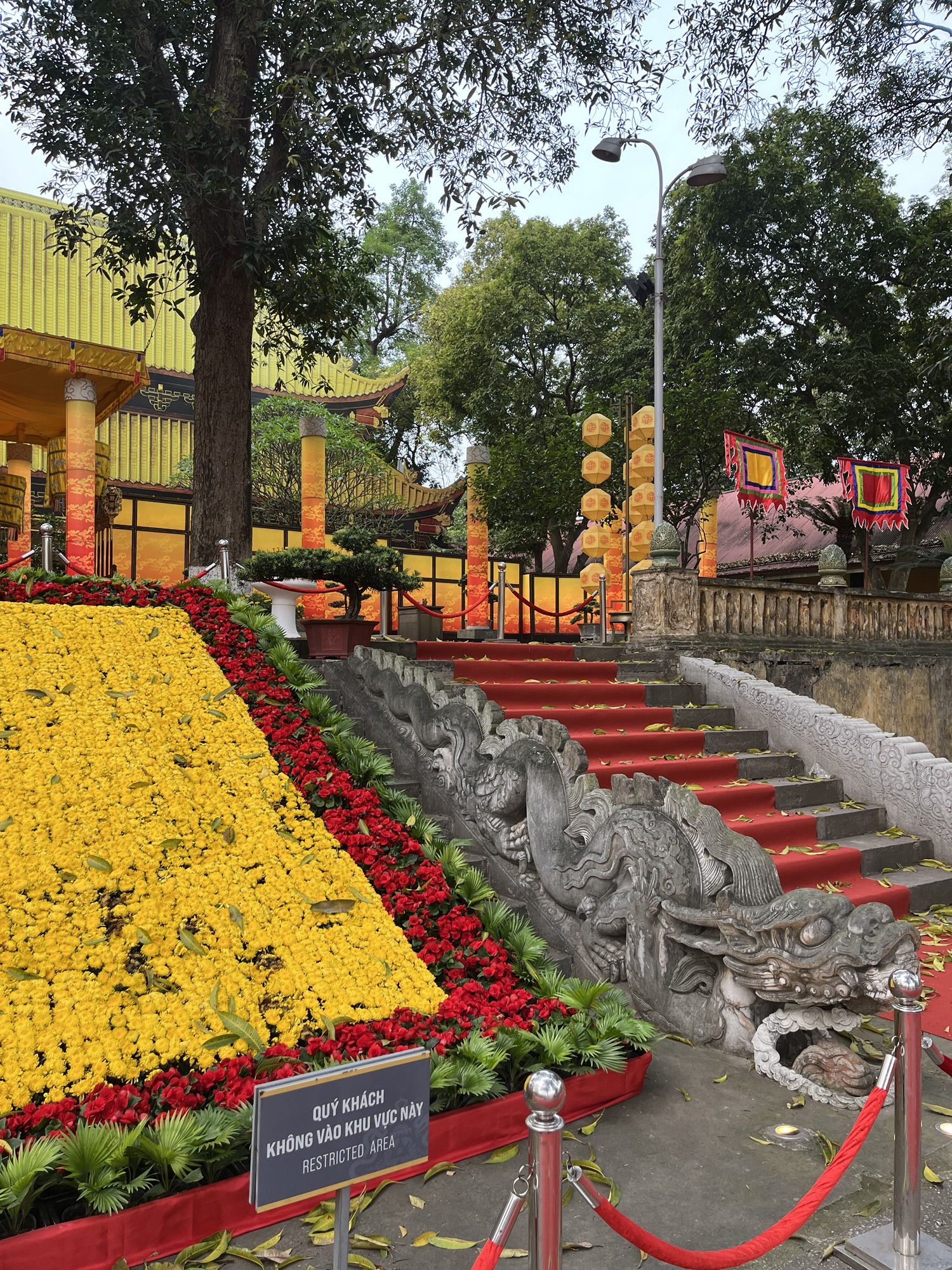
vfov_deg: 67.3
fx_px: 953
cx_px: 476
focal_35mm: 26
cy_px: 635
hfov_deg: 53.1
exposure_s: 1/182
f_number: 1.6
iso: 40
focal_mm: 5.1
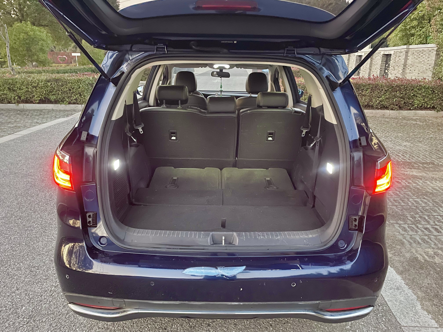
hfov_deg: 67.3
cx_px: 222
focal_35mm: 26
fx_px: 333
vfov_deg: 53.1
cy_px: 166
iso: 1000
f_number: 1.6
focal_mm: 4.2
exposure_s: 1/17
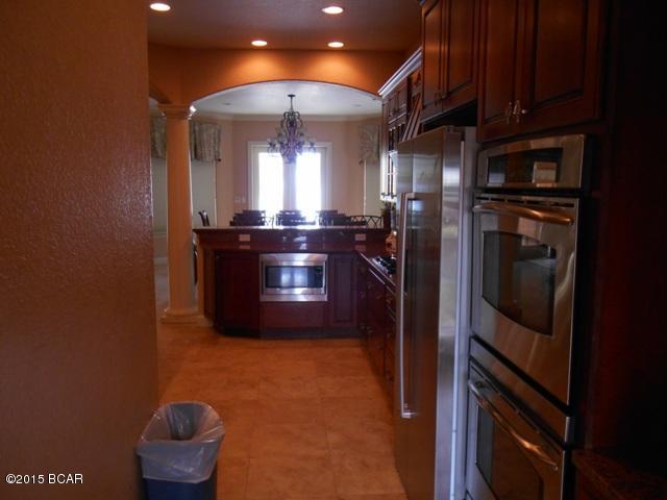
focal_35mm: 31
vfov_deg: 45.4
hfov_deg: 58.4
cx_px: 334
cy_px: 250
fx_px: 597
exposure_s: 1/30
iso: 280
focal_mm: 5.5
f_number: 3.6
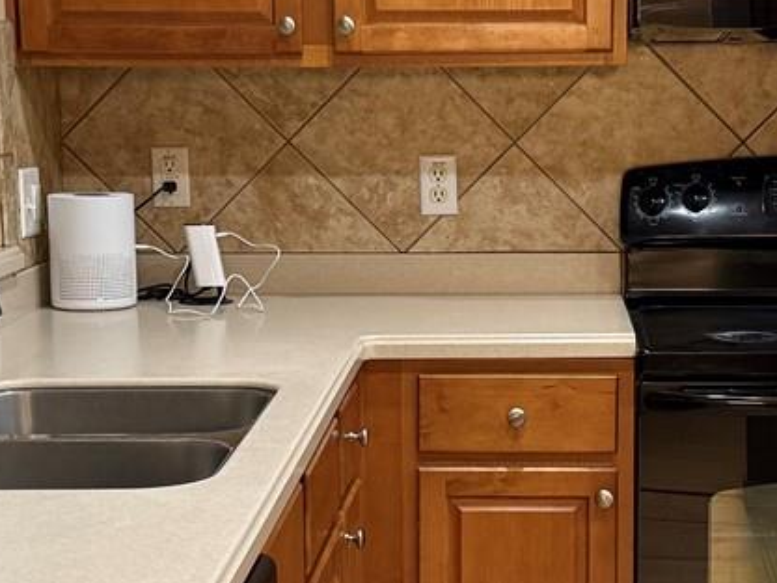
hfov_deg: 21.2
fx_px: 2066
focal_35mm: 92
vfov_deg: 16.1
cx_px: 509
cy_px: 343
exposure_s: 1/60
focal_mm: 6.76
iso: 200
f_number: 1.78
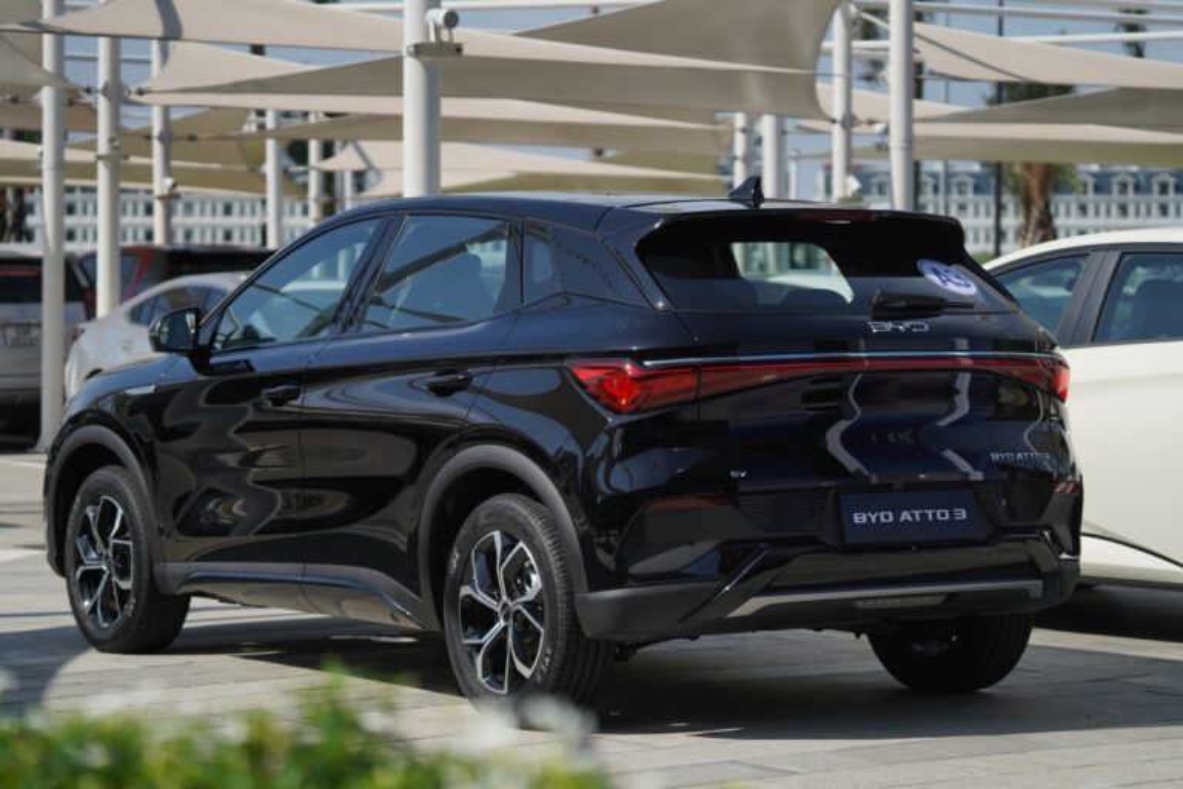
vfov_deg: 14.1
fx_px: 3187
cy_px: 394
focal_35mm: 97
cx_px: 592
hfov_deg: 21.0
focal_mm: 97
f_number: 4
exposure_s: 1/5000
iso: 400
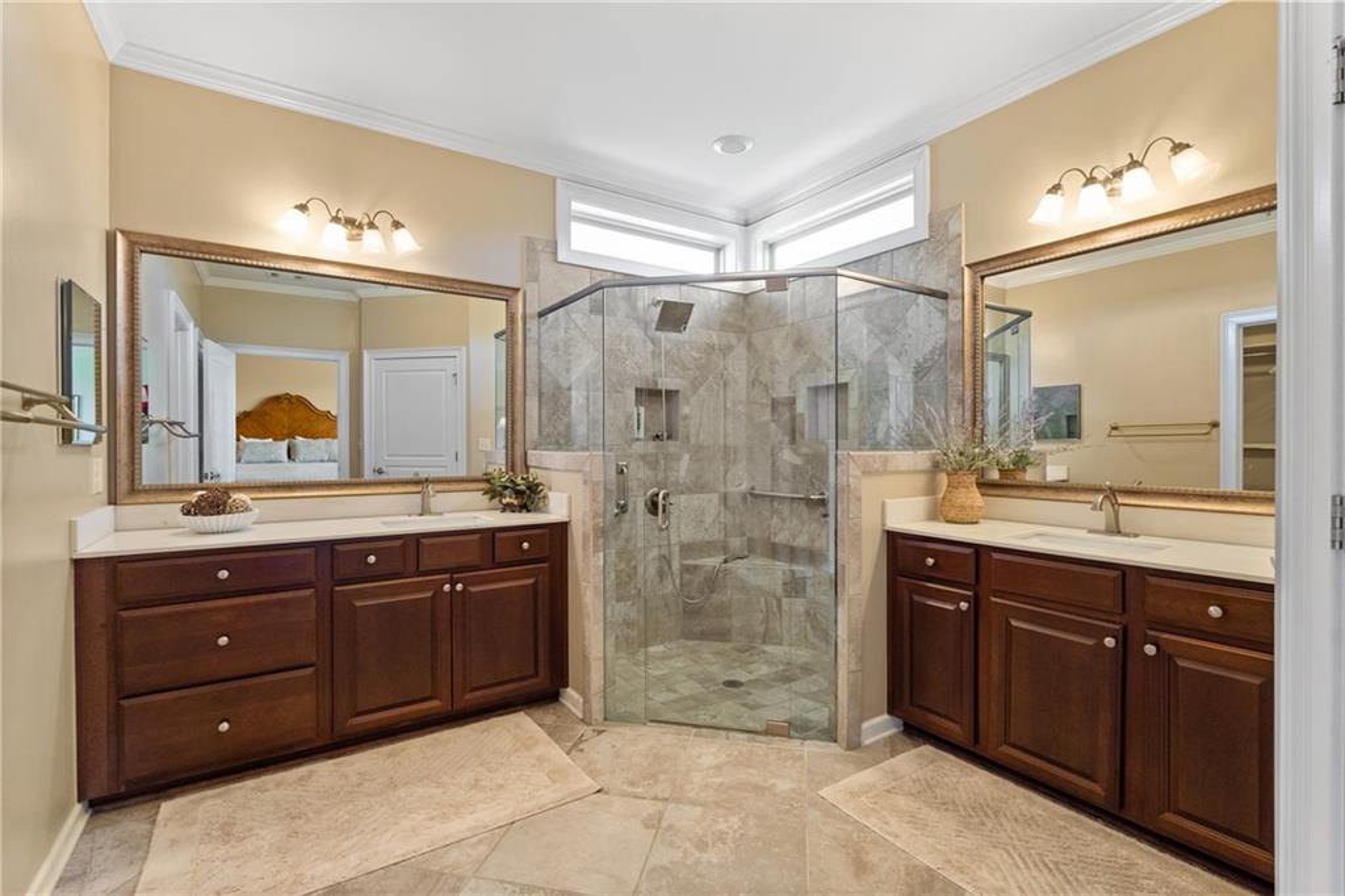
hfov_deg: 95.0
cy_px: 448
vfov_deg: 72.0
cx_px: 672
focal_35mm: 16
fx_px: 616
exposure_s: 1/40
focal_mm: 16.5
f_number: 6.3
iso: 1250
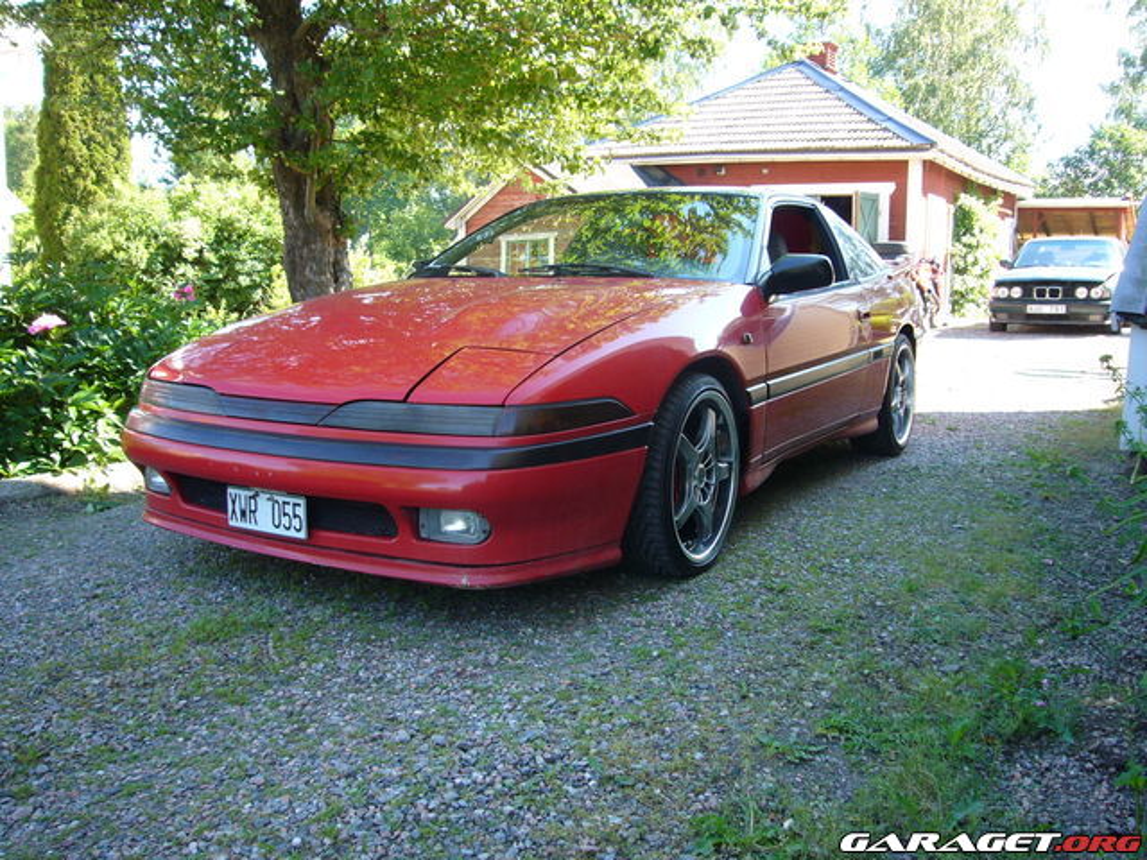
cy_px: 430
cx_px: 574
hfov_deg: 56.8
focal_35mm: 32
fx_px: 1060
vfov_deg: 44.2
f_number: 2.9
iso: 80
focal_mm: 5.2
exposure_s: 1/80
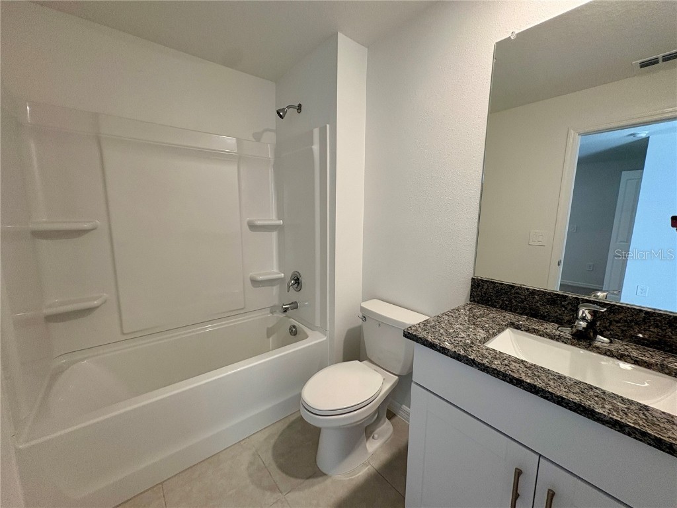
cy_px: 254
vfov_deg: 85.7
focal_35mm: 14
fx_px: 274
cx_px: 338
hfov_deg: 102.1
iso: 125
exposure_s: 1/60
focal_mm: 2.22
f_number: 2.2
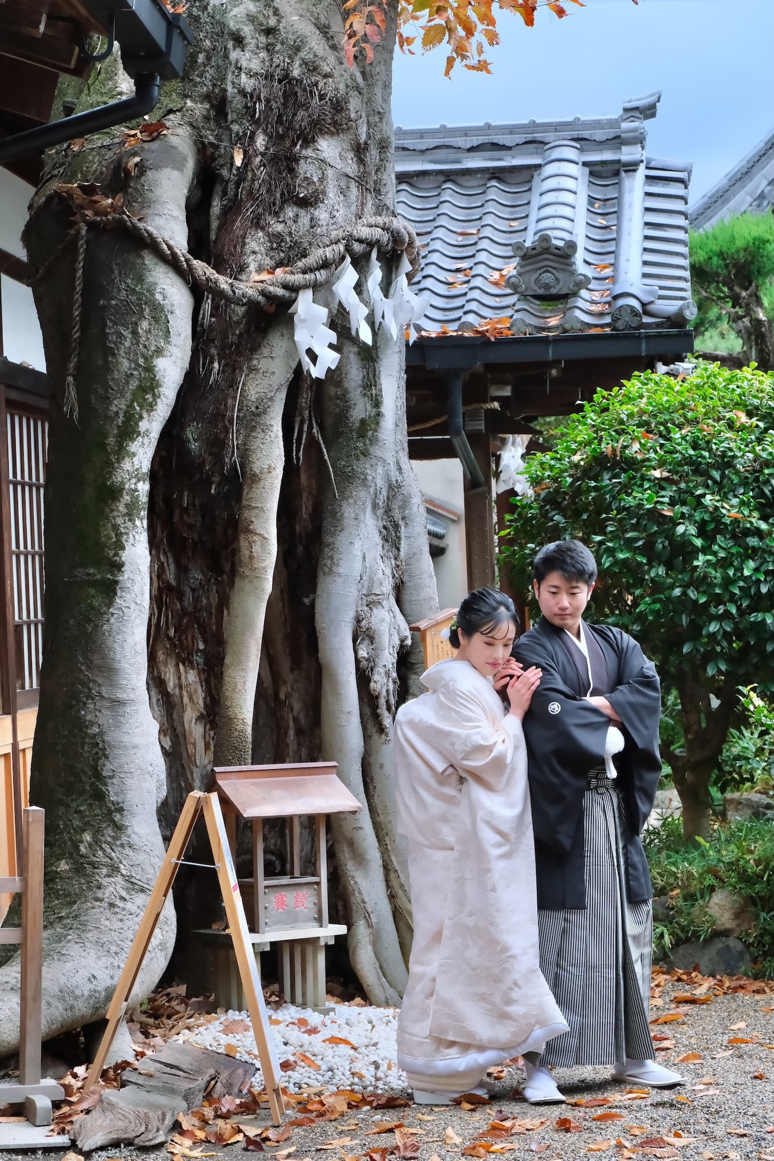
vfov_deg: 24.2
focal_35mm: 84
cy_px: 580
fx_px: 2709
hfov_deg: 16.3
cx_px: 387
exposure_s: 1/250
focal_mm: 56.3
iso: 1600
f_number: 6.3
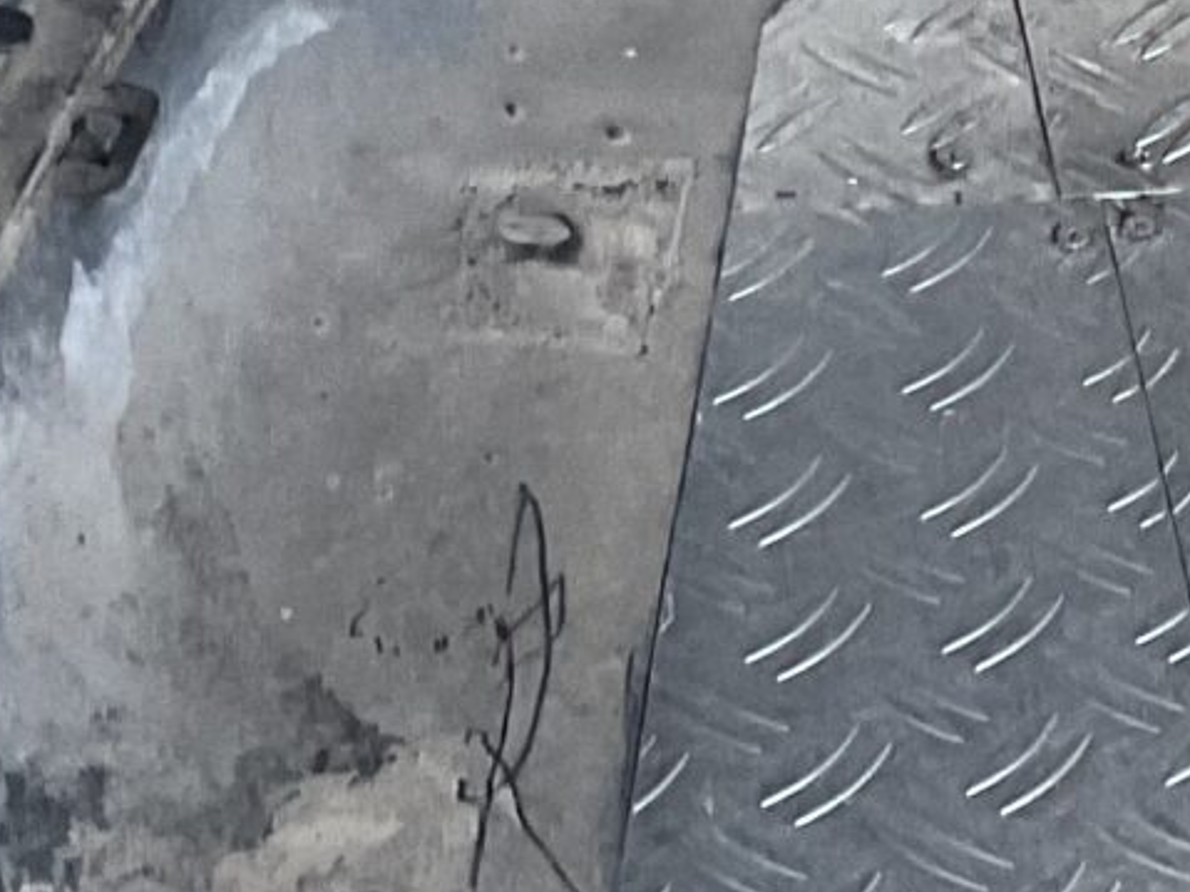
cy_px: -529
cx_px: 1553
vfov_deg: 9.3
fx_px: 5327
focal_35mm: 155
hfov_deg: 12.4
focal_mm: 3
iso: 80
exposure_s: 1/60
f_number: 1.8
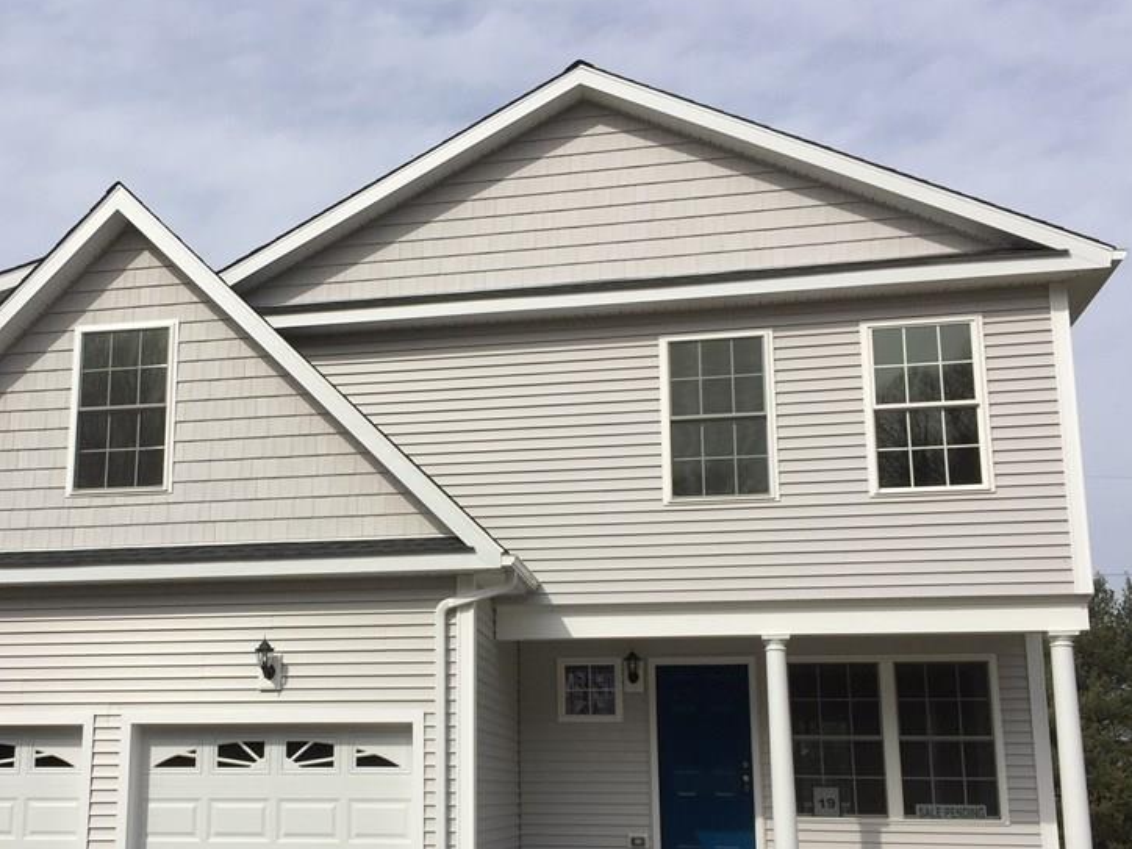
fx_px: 1341
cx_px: 399
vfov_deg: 34.8
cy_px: 564
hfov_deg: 45.2
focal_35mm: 41
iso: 32
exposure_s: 1/3597
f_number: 2.2
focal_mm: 4.15
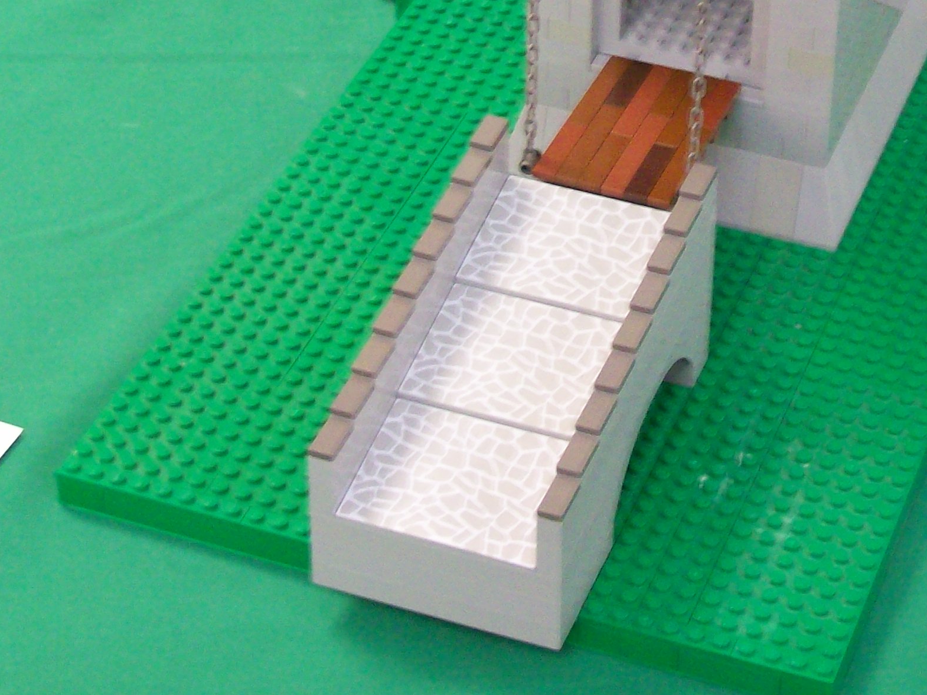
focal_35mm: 109
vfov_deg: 13.4
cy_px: 44
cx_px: 618
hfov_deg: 18.0
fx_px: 2919
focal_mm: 9.4
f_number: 3.4
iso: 200
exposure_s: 1/8
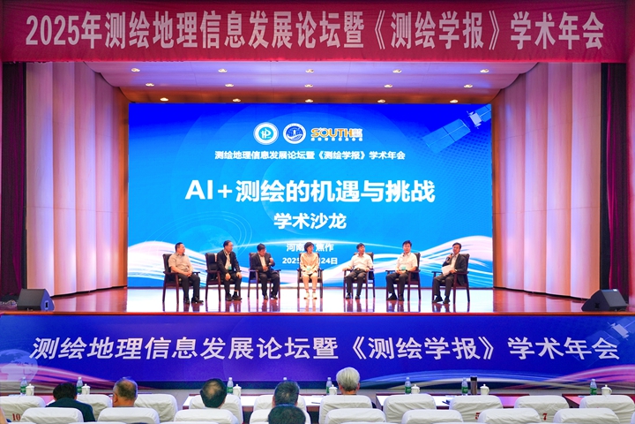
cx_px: 318
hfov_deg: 43.6
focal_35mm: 45
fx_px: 794
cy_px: 212
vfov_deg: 29.9
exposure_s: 1/100
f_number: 2.8
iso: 250
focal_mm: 30
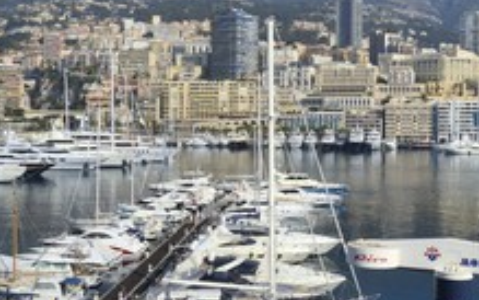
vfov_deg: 27.4
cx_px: 273
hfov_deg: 42.5
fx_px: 614
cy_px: 127
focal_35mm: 47
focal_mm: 24
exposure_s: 1/250
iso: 200
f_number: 14
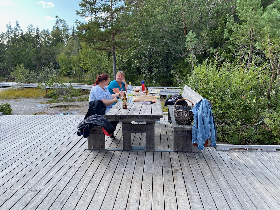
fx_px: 210
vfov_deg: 53.1
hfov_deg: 67.3
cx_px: 140
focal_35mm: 26
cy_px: 105
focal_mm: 4.25
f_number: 1.8
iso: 32
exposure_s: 1/724
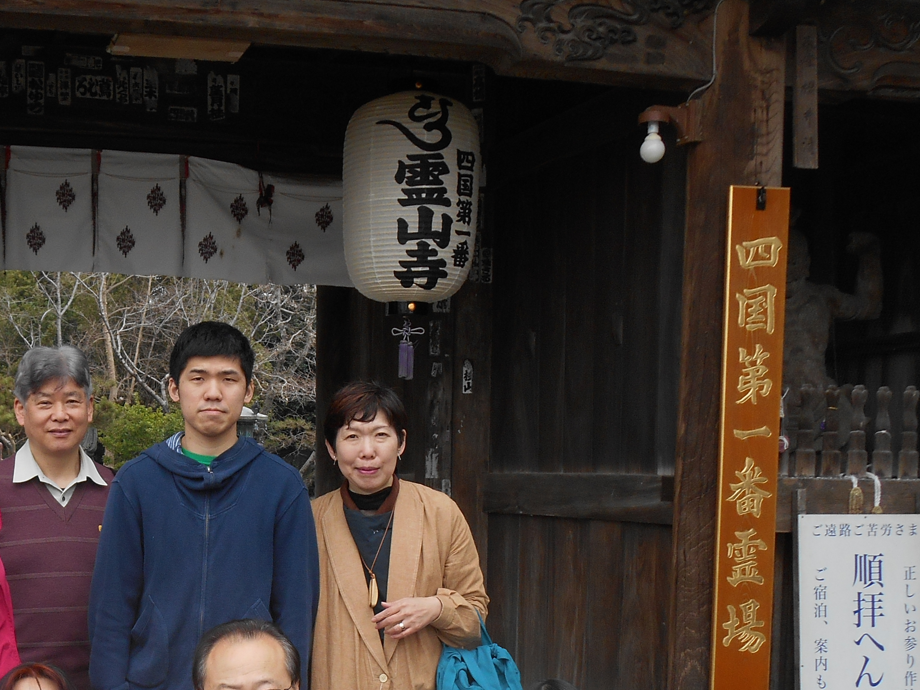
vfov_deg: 24.0
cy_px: 649
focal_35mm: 59
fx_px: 1568
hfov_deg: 31.9
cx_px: 190
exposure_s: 1/250
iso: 80
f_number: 3.6
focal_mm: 5.5
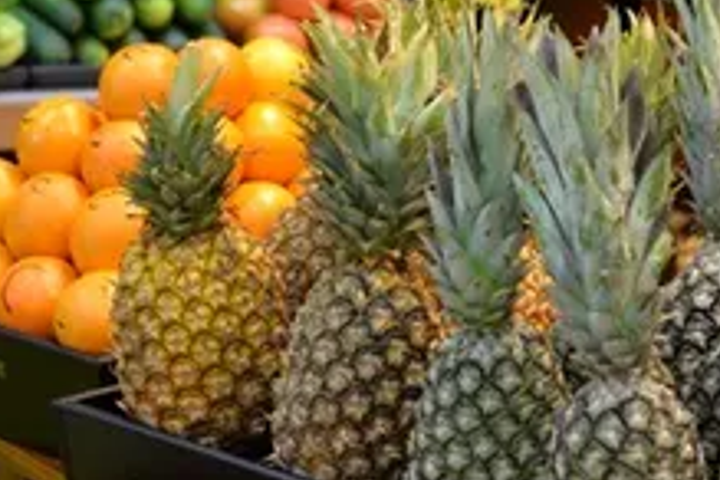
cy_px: -39
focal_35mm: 151
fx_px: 3020
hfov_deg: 13.6
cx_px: 480
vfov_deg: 9.0
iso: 720
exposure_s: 1/60
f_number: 4.2
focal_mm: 55
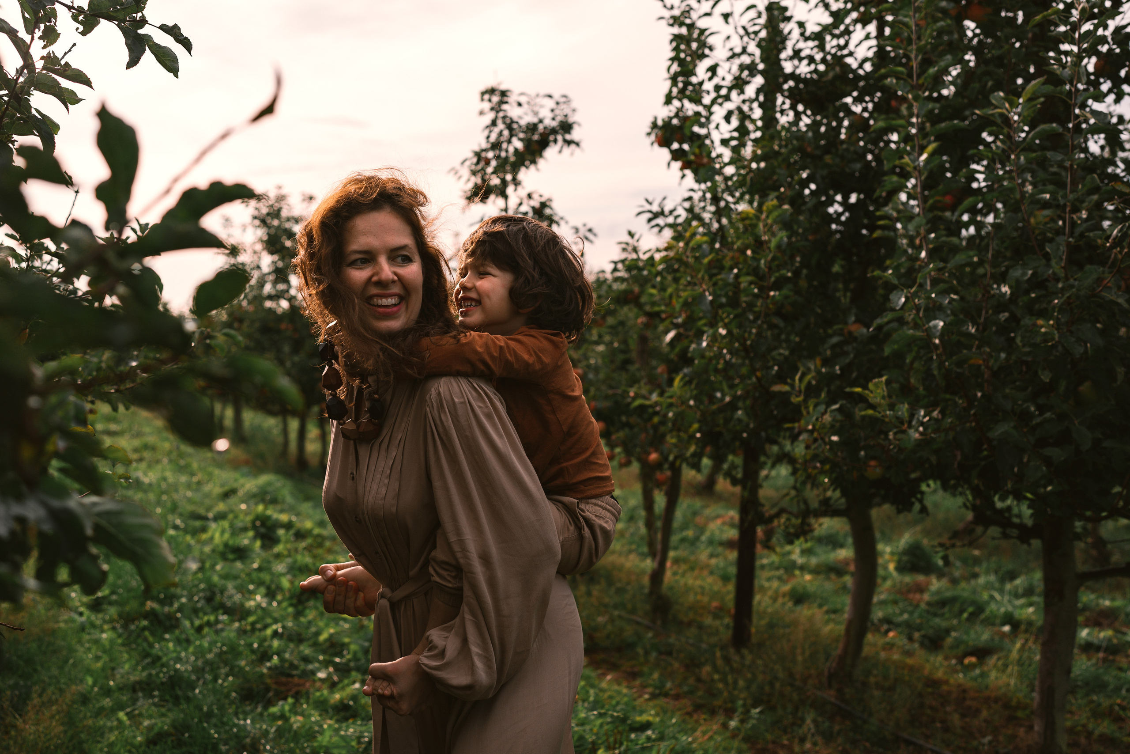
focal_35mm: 35
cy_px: 377
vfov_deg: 37.9
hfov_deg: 54.4
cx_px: 565
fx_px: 1099
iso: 100
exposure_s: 1/1000
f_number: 2.8
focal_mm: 35
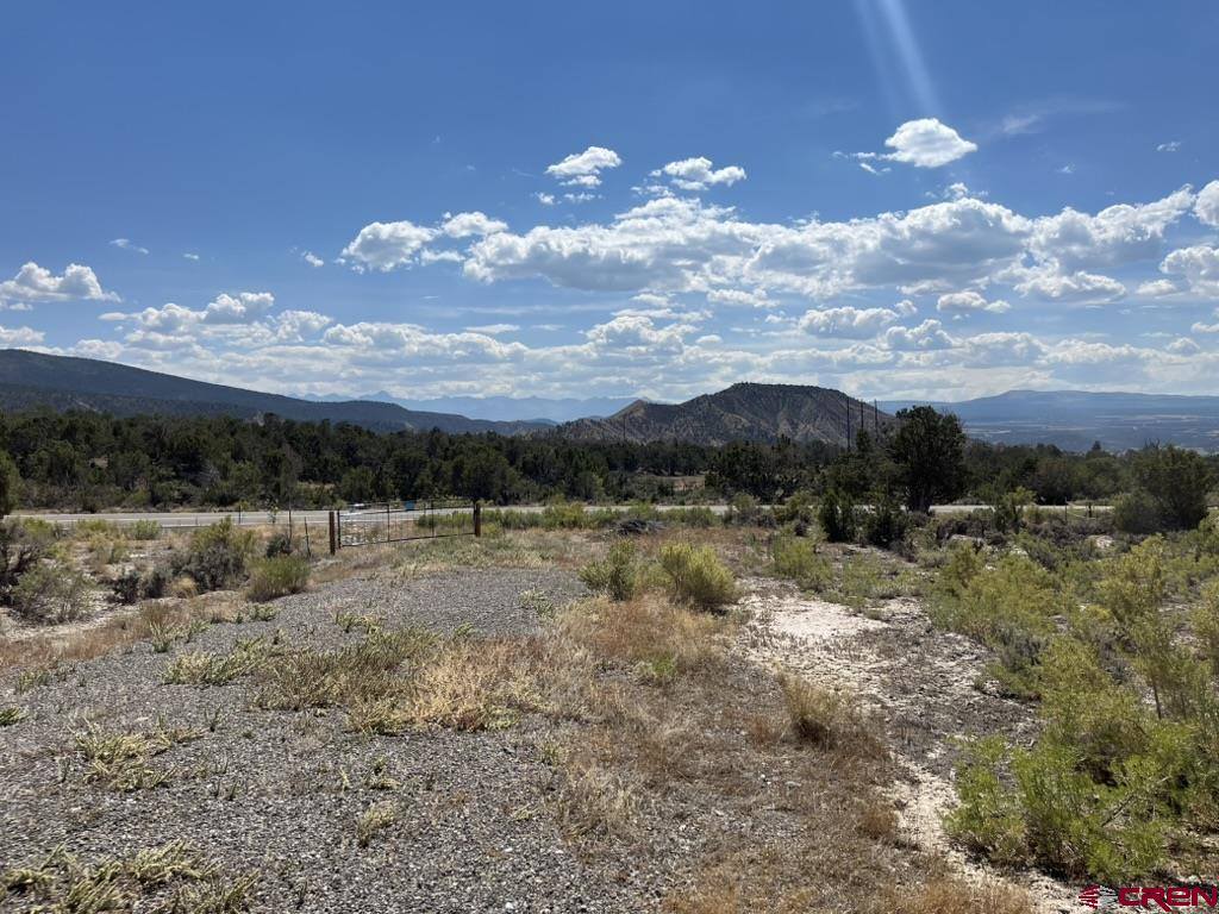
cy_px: 457
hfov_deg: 67.3
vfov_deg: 53.1
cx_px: 610
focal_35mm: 26
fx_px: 916
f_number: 1.6
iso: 50
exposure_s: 1/7874
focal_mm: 5.1
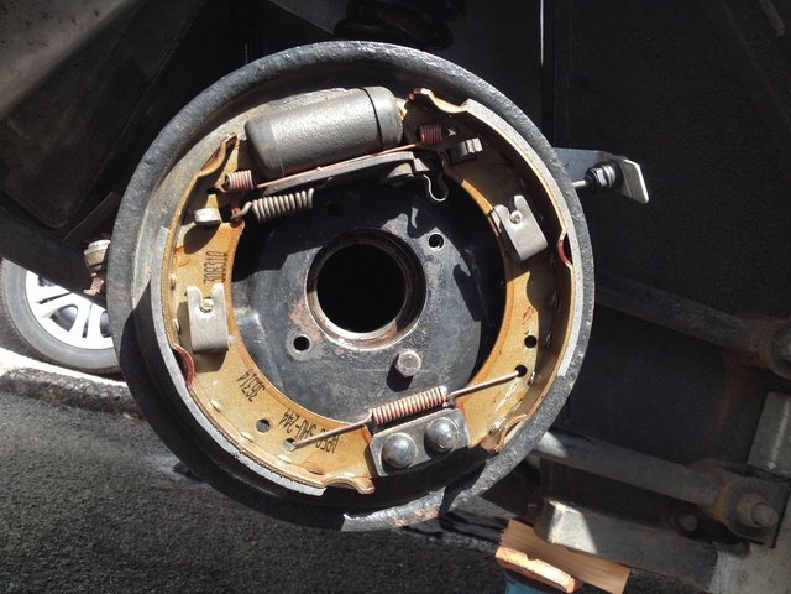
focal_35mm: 35
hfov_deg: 52.6
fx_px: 800
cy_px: 297
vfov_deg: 40.7
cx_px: 396
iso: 50
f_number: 2.4
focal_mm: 4.28
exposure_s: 1/351
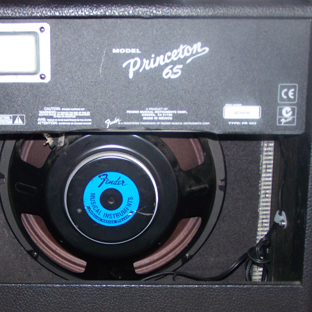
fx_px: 826
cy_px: 188
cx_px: 99
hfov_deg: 21.3
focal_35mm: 81
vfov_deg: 21.4
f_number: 3.1
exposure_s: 1/60
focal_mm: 9.3
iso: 80
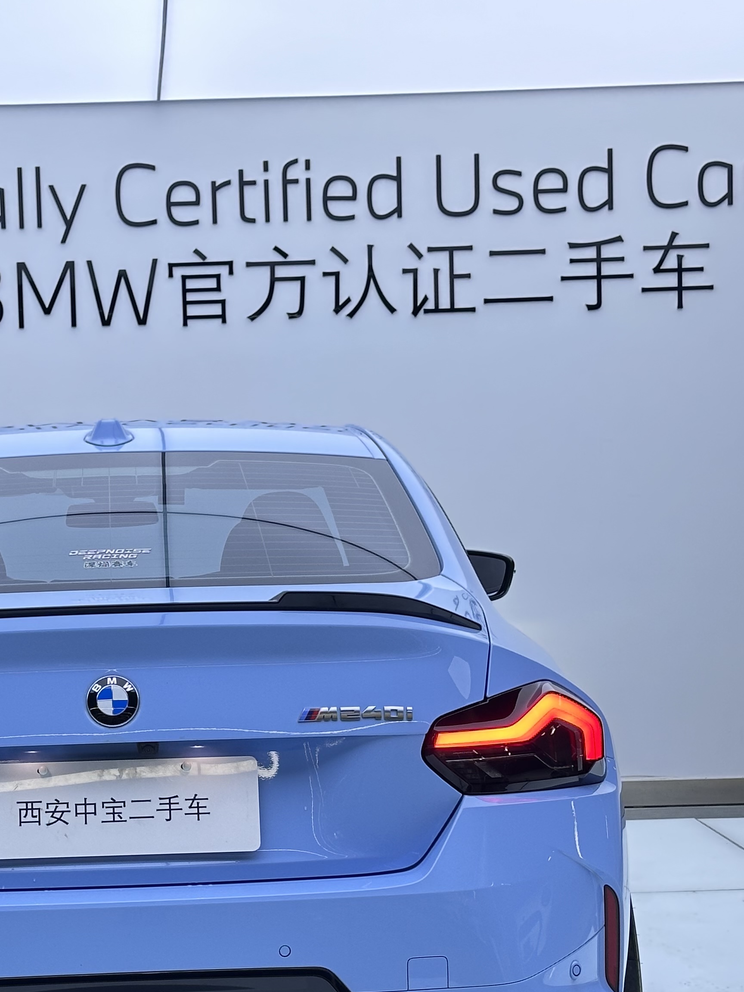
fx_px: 2407
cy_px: 647
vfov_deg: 23.2
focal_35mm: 84
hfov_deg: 17.5
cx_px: 186
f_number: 1.78
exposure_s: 1/100
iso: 50
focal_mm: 6.86
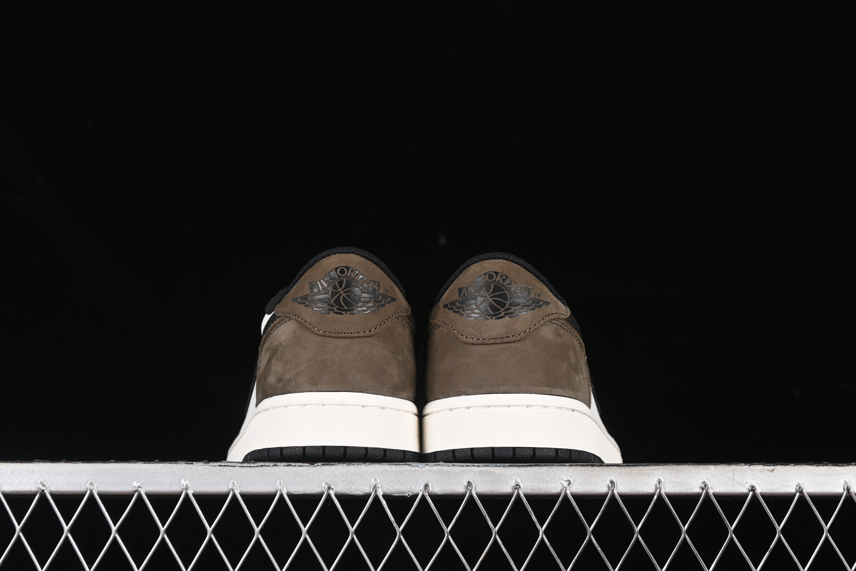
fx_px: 1783
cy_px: 286
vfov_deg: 18.2
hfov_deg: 27.0
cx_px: 428
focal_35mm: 75
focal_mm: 50
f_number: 6.3
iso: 160
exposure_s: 1/60
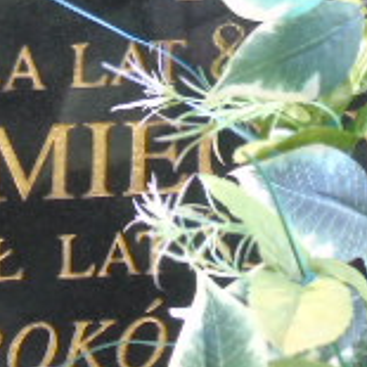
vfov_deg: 3.0
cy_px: -50
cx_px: 376
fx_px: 7101
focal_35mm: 592
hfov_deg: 3.0
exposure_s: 1/80
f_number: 4.9
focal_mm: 29
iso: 400
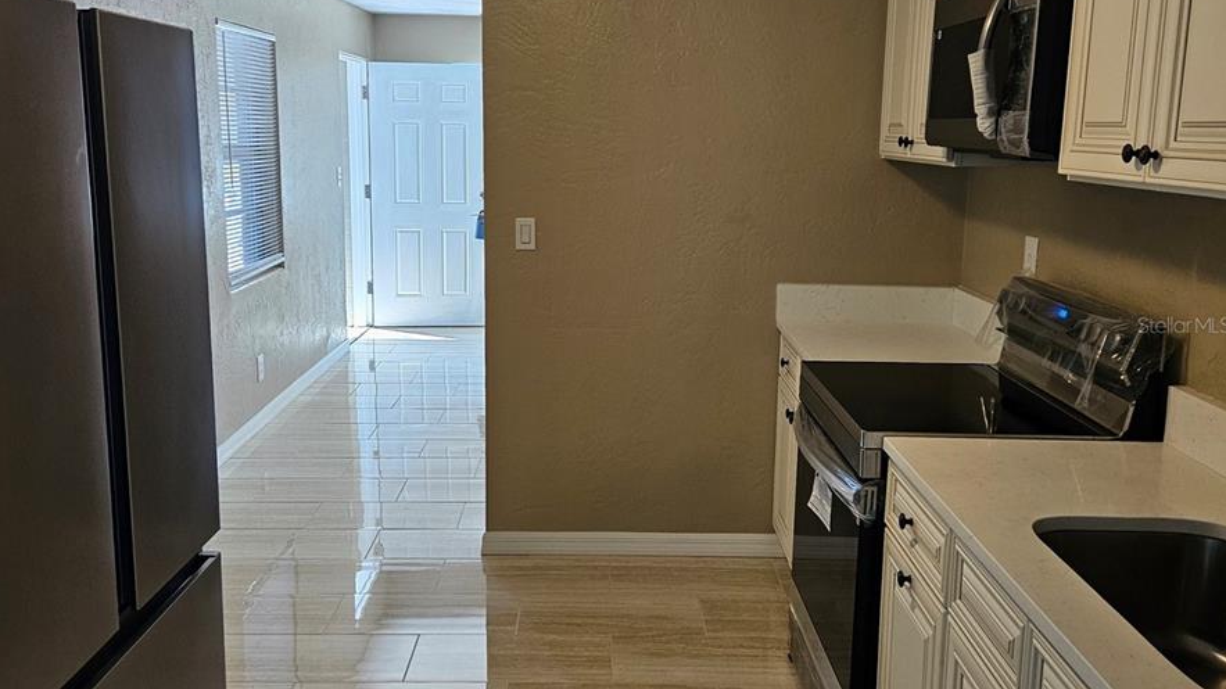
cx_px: 612
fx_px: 1105
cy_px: 324
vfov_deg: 34.6
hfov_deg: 58.0
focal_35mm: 34
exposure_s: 1/120
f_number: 1.8
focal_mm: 5.4
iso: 160
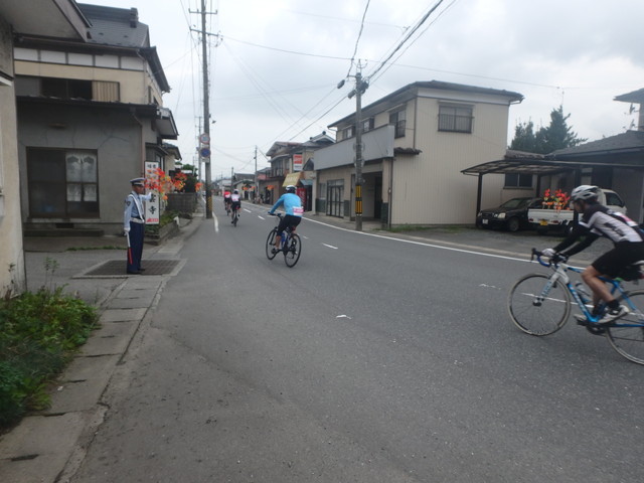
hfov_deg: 79.0
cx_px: 322
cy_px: 242
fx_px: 391
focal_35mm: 21
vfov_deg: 63.4
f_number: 3.5
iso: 125
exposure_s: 1/320
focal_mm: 3.7
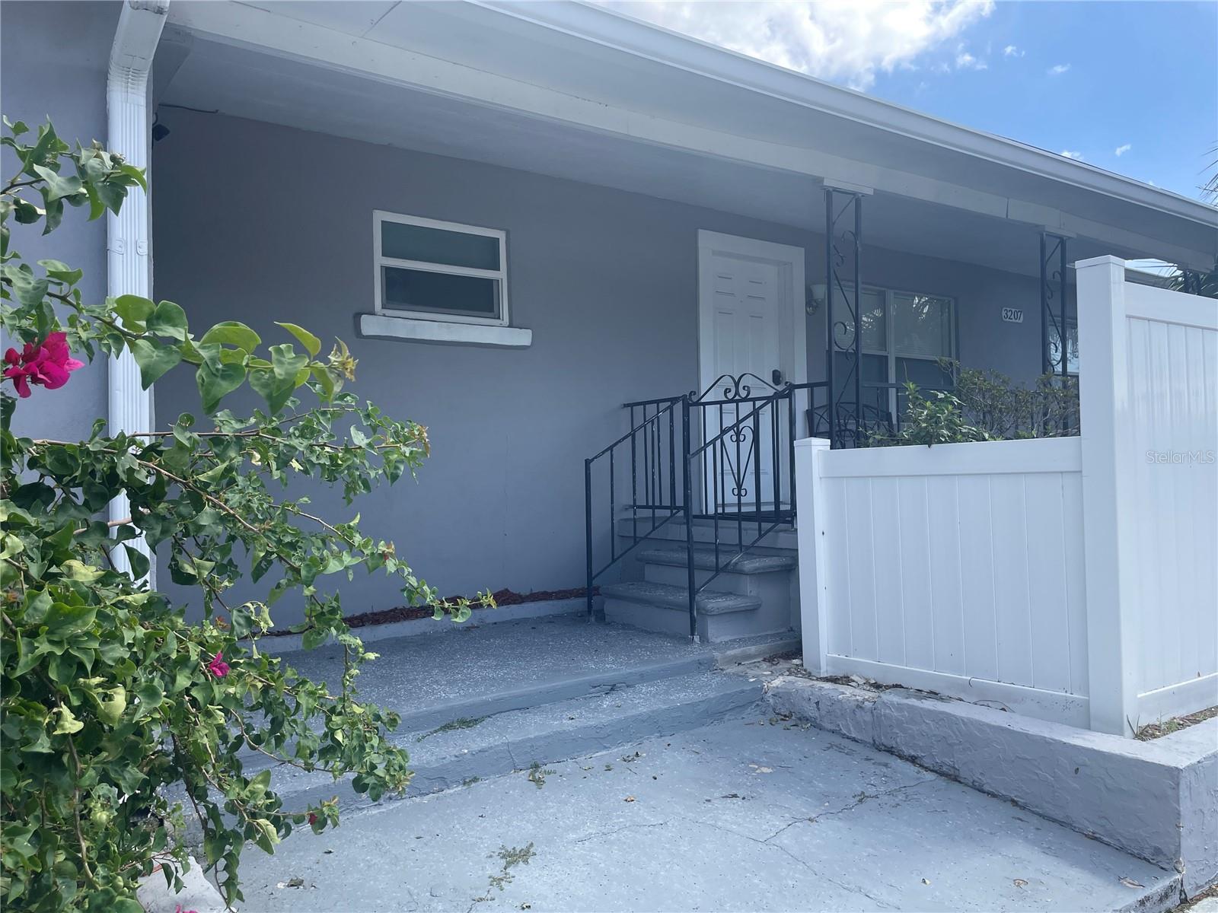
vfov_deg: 53.1
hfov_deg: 67.3
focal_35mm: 26
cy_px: 456
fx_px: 915
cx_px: 609
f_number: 1.6
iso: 32
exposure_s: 1/1052
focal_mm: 4.2
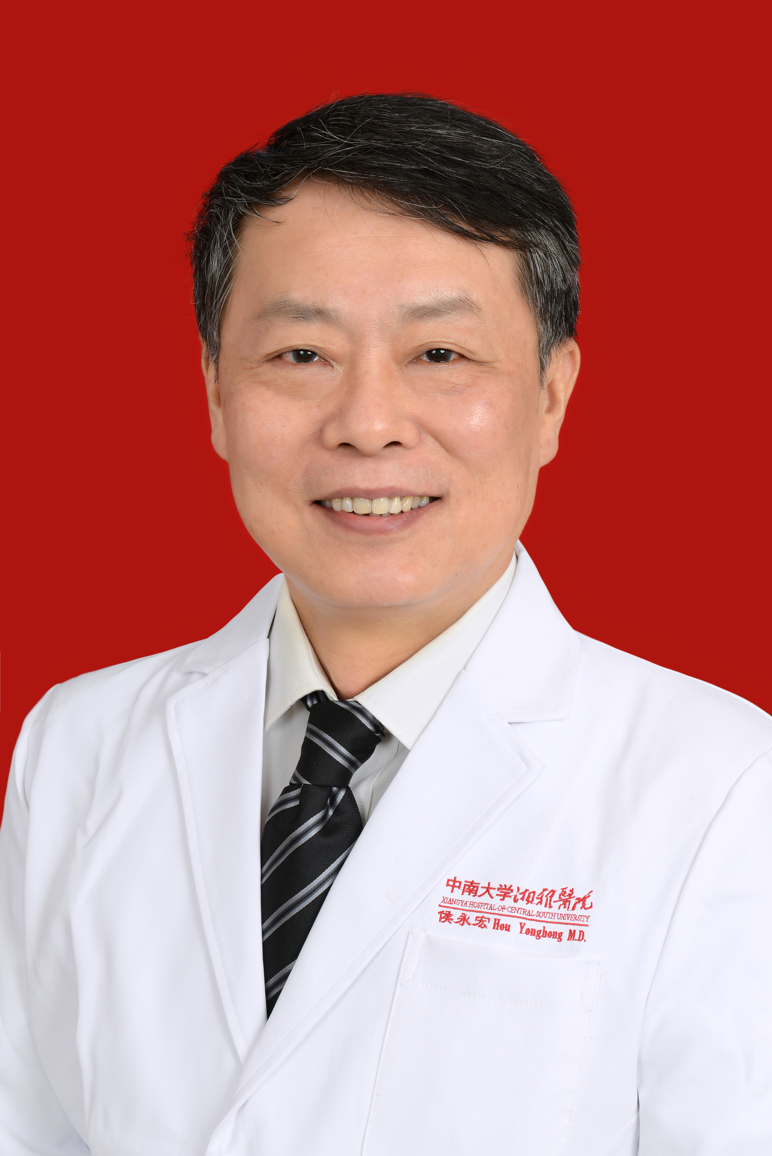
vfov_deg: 28.8
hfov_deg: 19.5
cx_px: 386
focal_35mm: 70
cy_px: 578
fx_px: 2250
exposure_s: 1/60
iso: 100
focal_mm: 70
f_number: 6.3
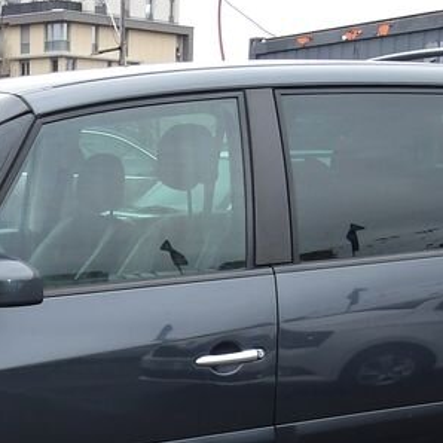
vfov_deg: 20.9
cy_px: 351
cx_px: -4
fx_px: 1187
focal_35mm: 82
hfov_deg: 20.4
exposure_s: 1/112
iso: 100
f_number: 3
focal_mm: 4.9
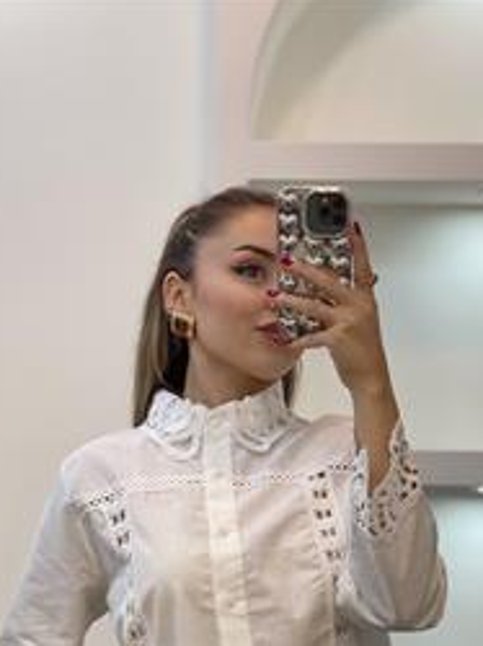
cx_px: 238
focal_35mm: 86
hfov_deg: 17.1
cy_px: 528
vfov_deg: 22.4
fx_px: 1603
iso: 64
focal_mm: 6
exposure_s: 1/100
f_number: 2
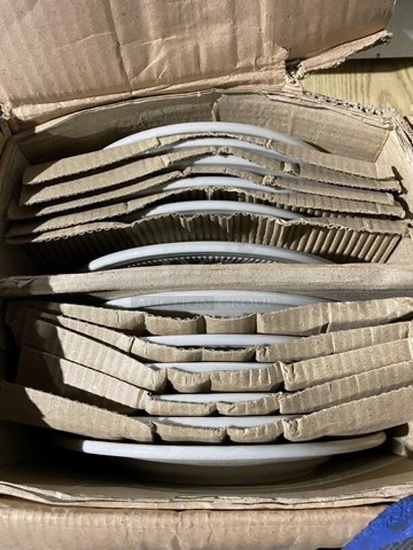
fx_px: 413
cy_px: 275
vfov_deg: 67.3
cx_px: 206
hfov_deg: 53.1
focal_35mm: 26
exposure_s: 1/60
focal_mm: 4.25
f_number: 1.8
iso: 500
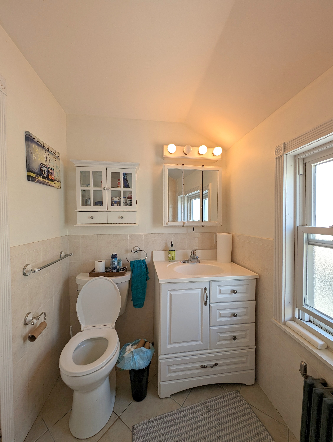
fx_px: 154
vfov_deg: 110.5
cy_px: 221
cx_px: 166
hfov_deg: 94.6
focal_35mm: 12
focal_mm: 2.23
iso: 36
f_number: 1.95
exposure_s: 1/147
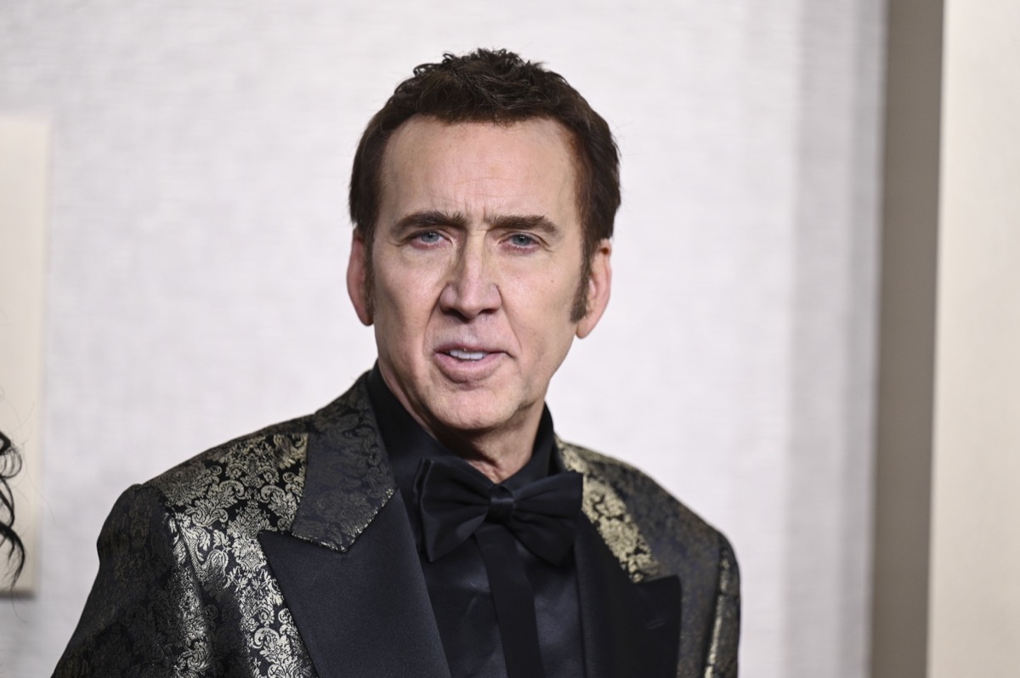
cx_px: 510
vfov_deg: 6.9
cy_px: 339
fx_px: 5662
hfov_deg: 10.3
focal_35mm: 200
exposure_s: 1/2500
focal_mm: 200
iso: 500
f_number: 2.8
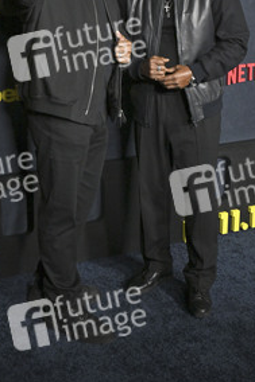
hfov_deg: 24.6
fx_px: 585
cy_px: 117
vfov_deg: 35.8
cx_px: 116
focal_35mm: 55
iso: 2500
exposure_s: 1/320
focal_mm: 39
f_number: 5.6
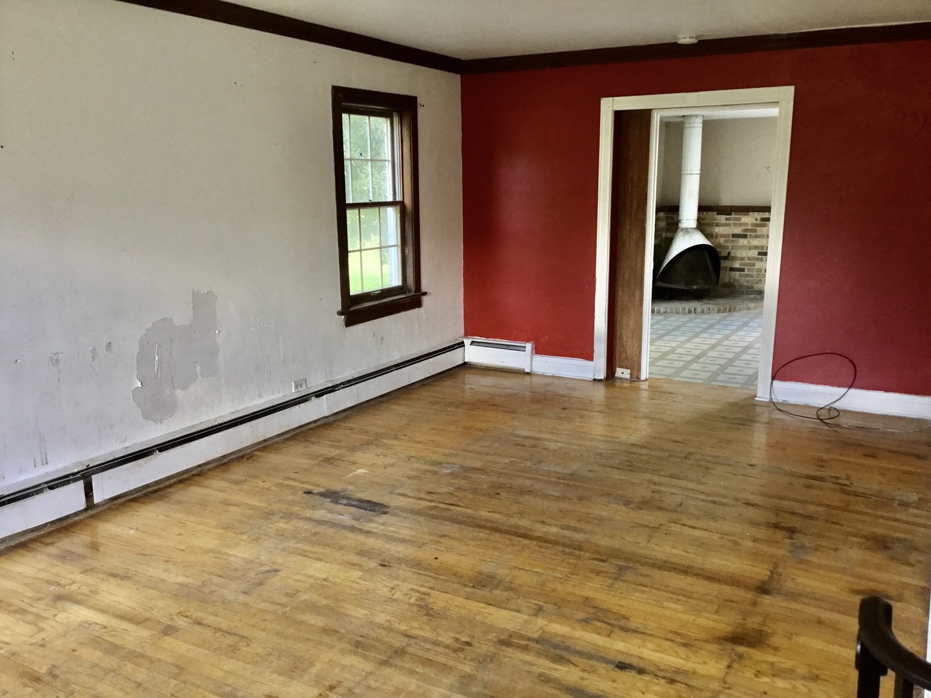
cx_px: 466
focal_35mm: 31
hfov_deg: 58.4
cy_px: 349
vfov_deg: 45.4
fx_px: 834
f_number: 2.4
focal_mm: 3.3
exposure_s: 1/30
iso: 160
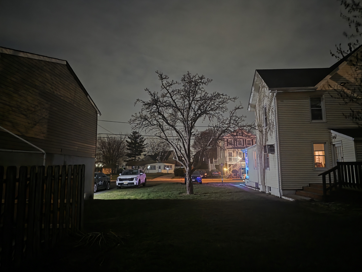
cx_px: 181
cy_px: 136
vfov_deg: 58.9
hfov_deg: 73.9
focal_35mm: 23
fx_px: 241
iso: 3200
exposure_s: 1/6.32
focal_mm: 6.3
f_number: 1.7
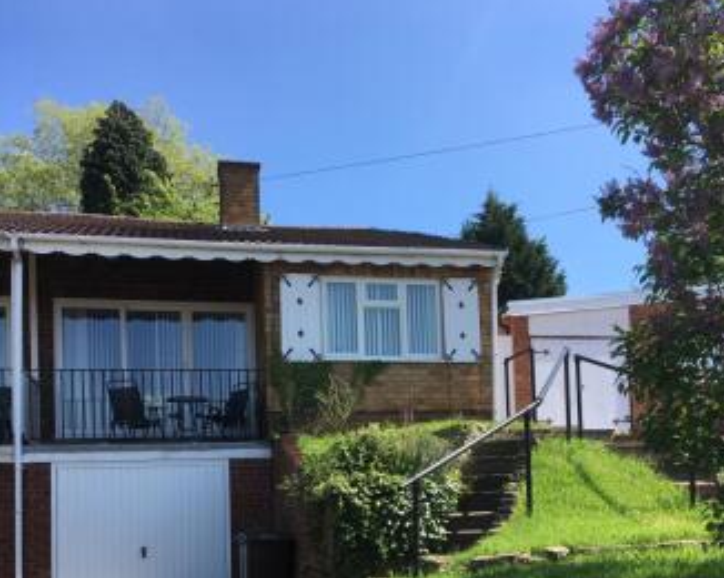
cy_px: 461
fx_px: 813
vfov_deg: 37.7
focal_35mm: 38
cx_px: 362
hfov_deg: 48.0
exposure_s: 1/818
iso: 25
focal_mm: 4.15
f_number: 2.2
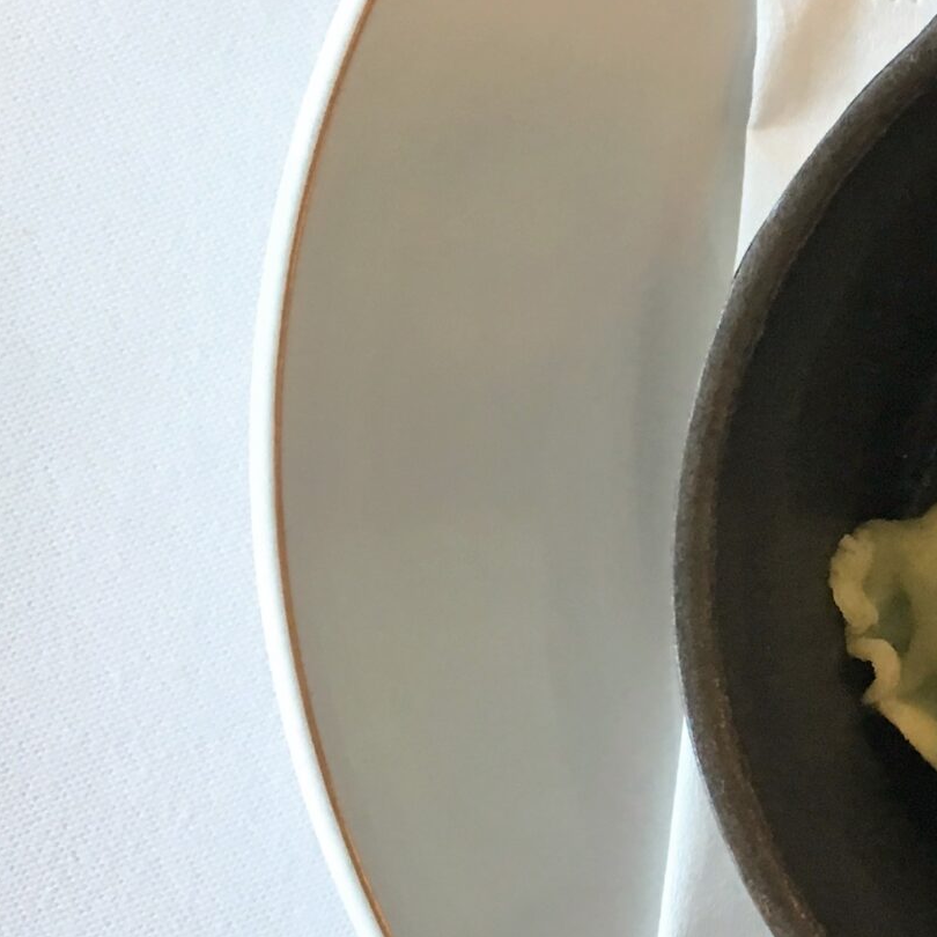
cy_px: 477
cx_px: 1363
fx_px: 2481
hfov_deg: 19.0
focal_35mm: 81
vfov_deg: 21.4
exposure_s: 1/33
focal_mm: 4.15
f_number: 2.2
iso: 100
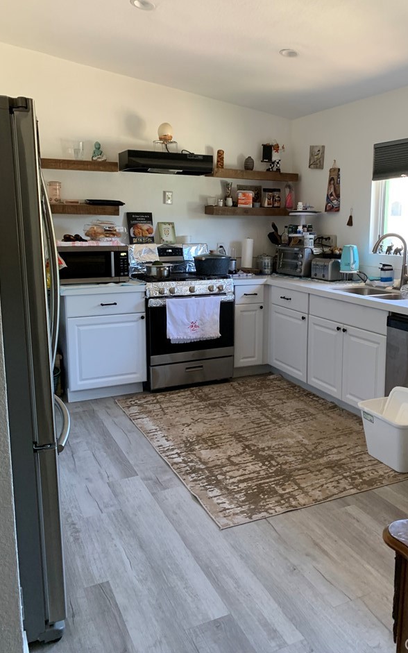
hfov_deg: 41.5
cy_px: 299
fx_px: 534
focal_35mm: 30
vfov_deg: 62.8
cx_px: 255
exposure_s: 1/60
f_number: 1.8
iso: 160
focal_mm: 4.25
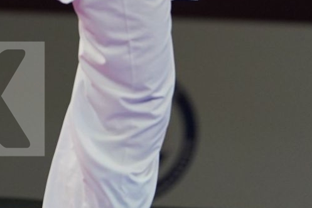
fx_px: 6212
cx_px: -14
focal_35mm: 717
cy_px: -124
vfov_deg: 1.9
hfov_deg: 2.9
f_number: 2.8
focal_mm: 198
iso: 1600
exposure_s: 1/1000
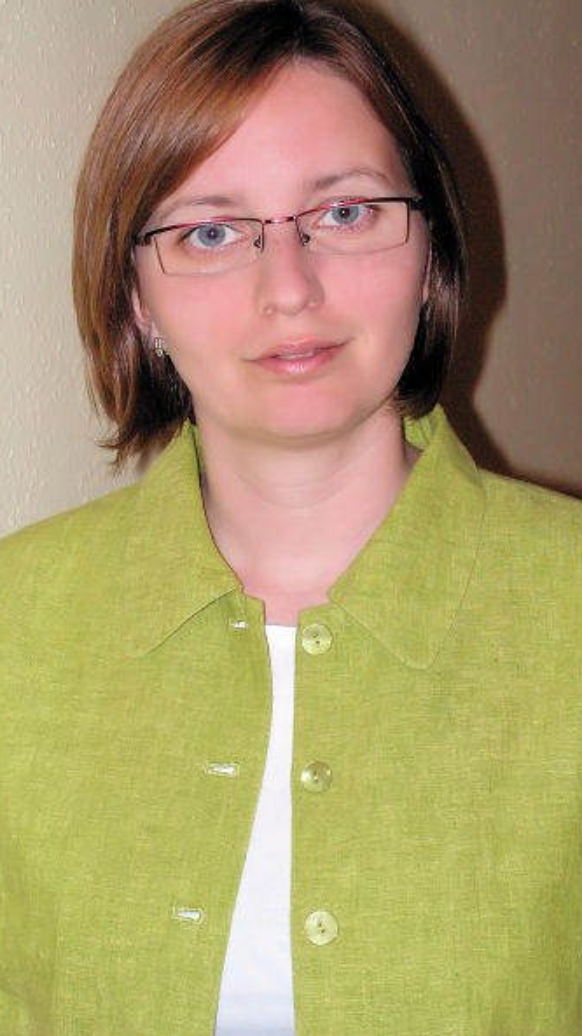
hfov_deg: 16.1
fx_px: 2060
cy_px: 521
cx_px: 320
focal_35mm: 75
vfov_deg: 28.2
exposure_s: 1/80
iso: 160
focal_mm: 11.4
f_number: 3.3
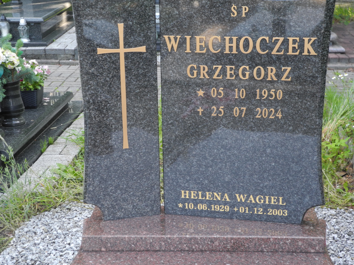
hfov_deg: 28.6
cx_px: 177
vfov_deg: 21.6
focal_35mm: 68
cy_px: 132
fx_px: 695
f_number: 4
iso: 100
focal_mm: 14.5
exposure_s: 1/60
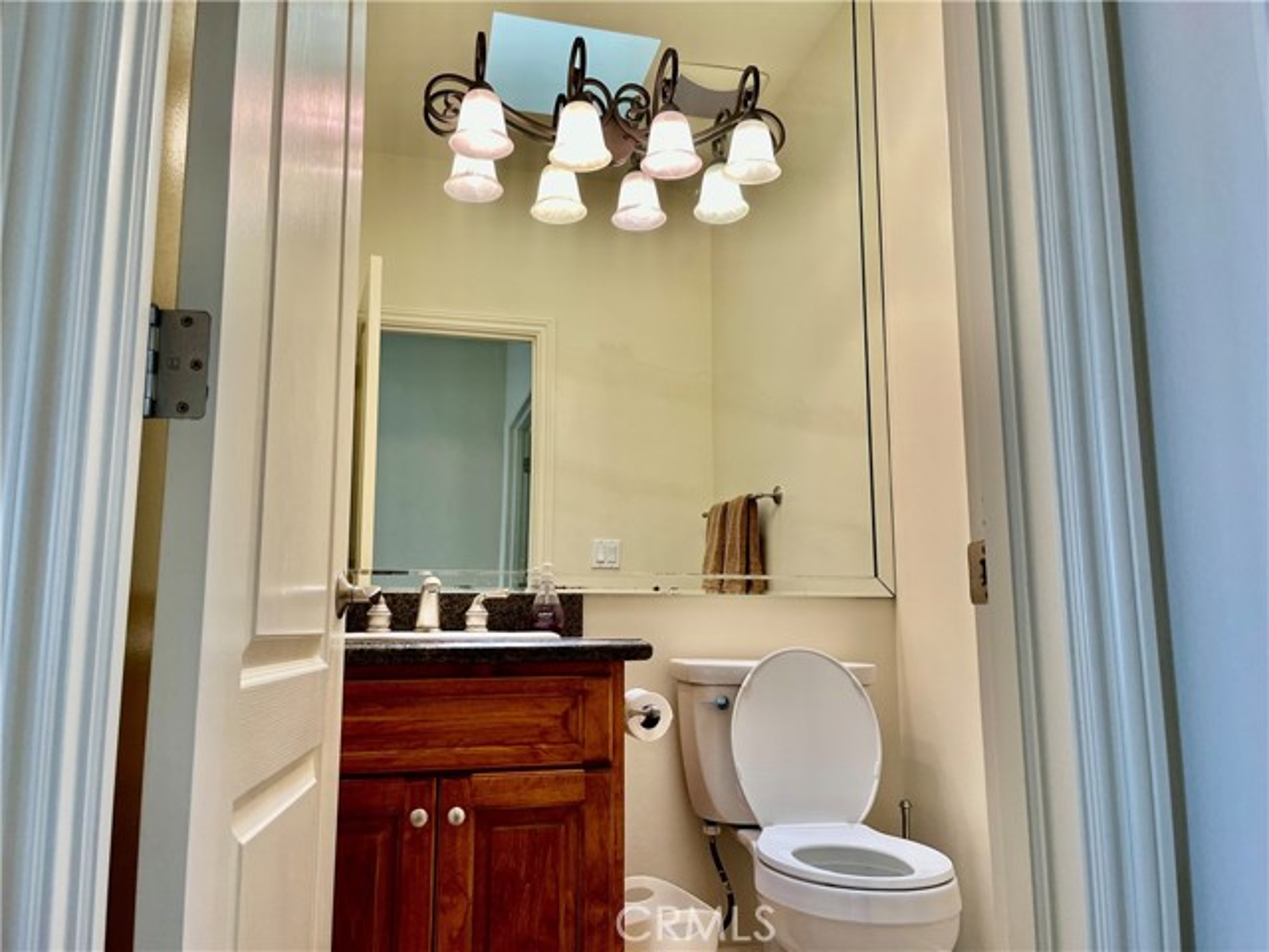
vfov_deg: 53.1
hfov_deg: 67.3
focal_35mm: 26
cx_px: 634
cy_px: 476
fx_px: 953
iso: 64
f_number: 1.6
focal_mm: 5.1
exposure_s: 1/120
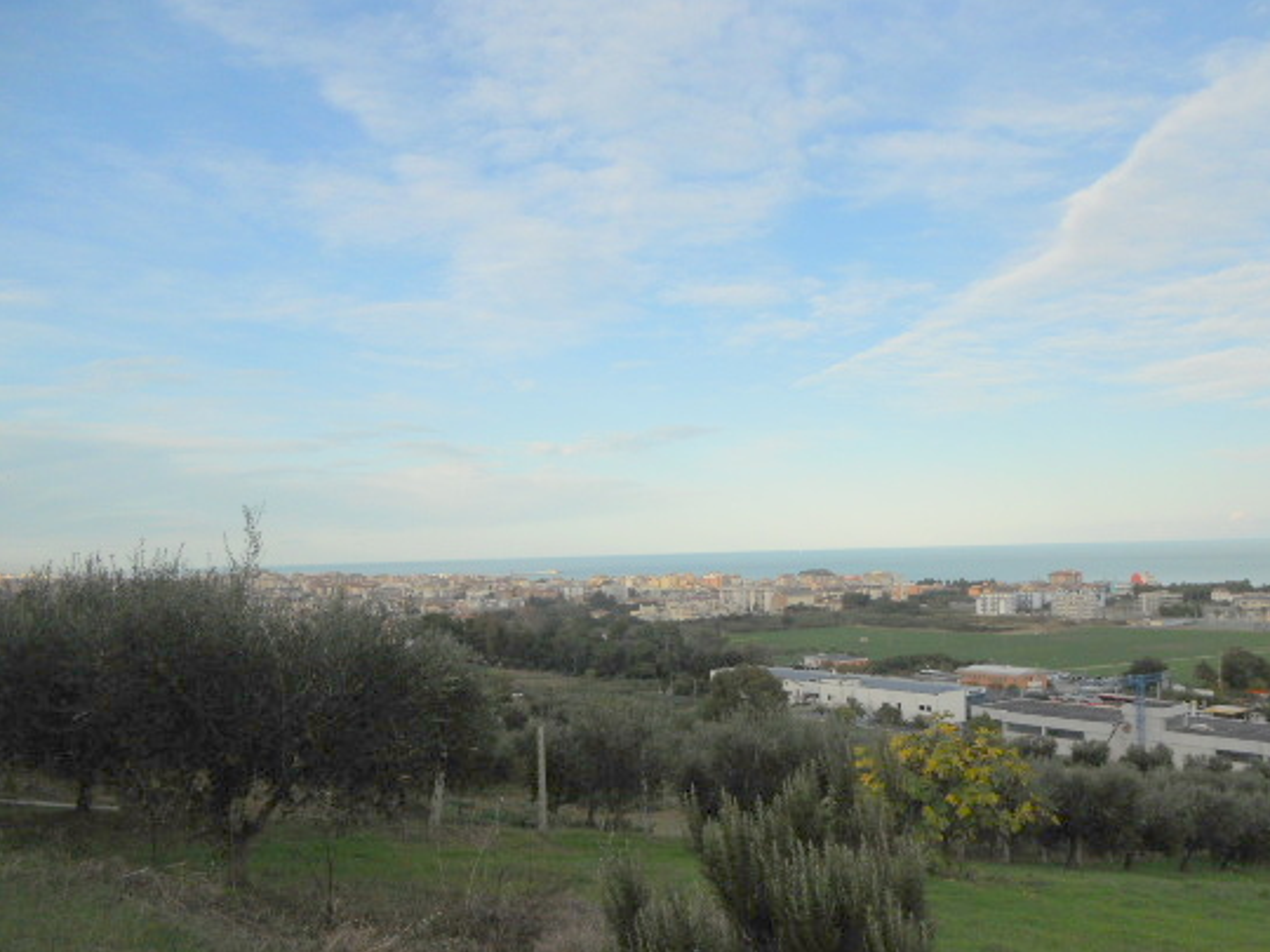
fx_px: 1174
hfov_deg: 56.7
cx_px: 713
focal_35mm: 32
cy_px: 524
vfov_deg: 44.1
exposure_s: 1/1000
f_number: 3.2
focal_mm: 4.9
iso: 80
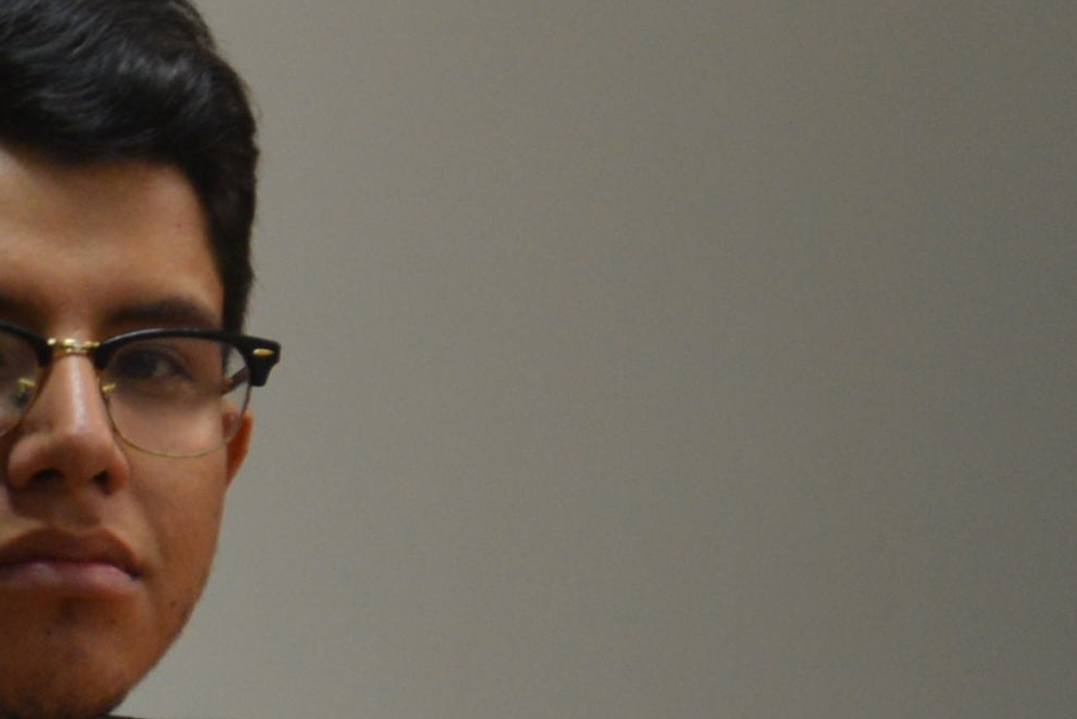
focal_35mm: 398
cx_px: -680
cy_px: 696
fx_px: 11910
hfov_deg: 5.1
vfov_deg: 3.5
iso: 800
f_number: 4.5
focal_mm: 66
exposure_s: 1/60
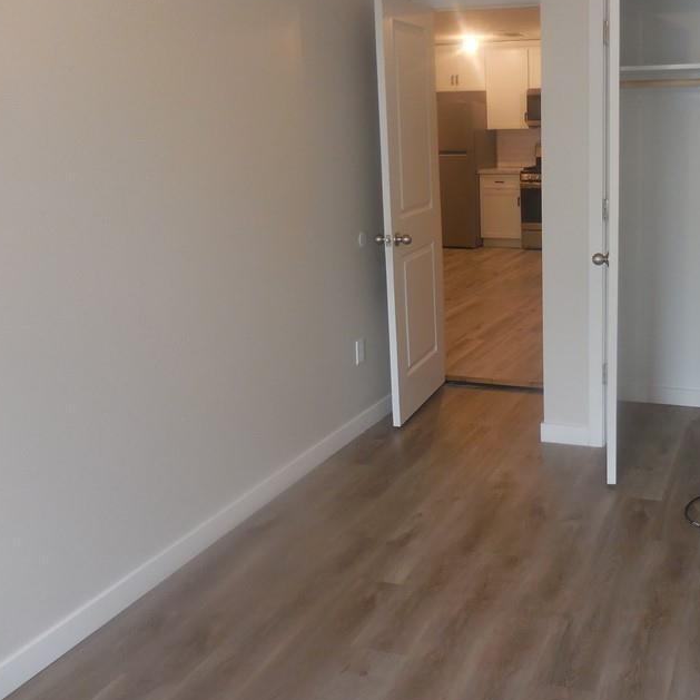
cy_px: 288
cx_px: 502
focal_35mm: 36
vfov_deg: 45.9
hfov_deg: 44.9
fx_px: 824
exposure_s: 1/30
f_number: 3.3
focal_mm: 4.5
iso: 180
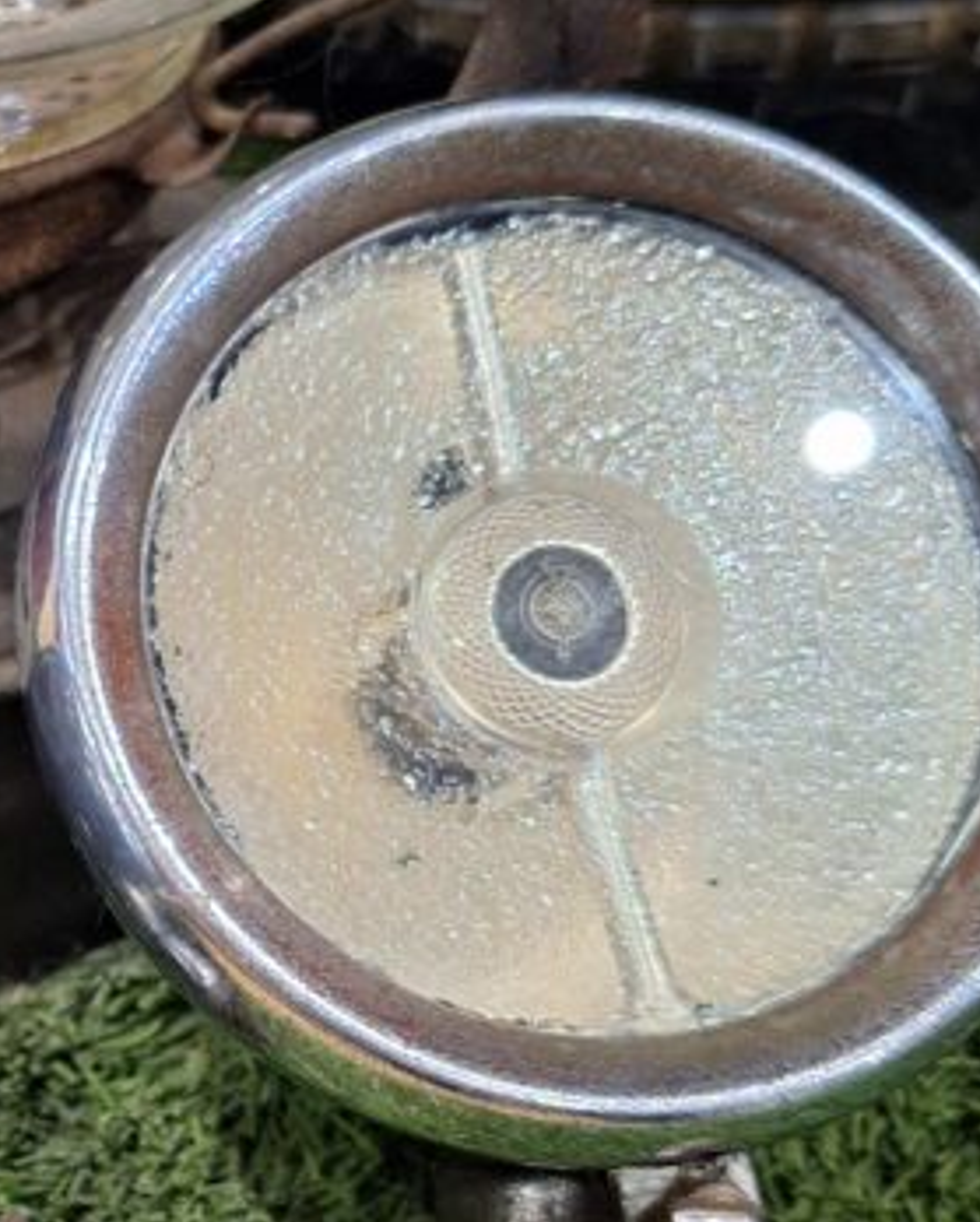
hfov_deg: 21.8
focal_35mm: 66
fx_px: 2390
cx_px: -126
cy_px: 723
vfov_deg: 28.6
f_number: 1.8
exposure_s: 1/33
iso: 320
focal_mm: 5.54
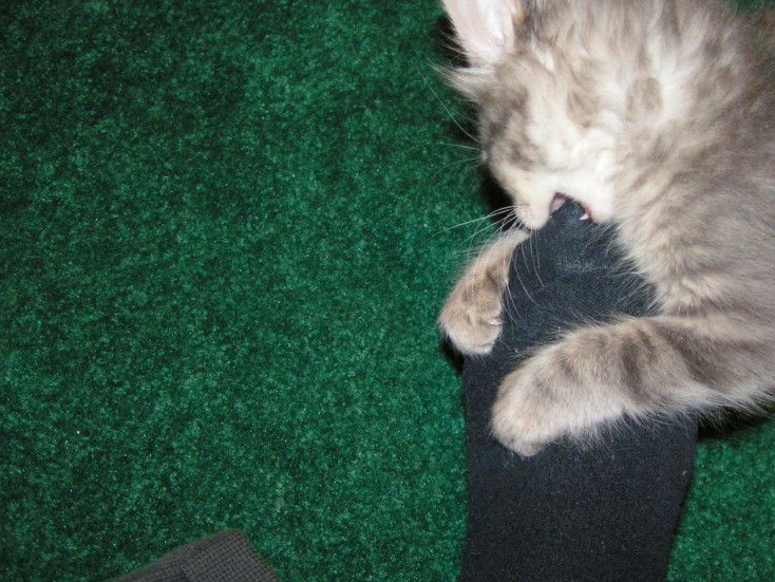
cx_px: 530
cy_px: 230
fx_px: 1187
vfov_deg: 27.5
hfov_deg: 35.7
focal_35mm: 53
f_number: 2.8
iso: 200
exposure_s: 1/40
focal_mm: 5.8
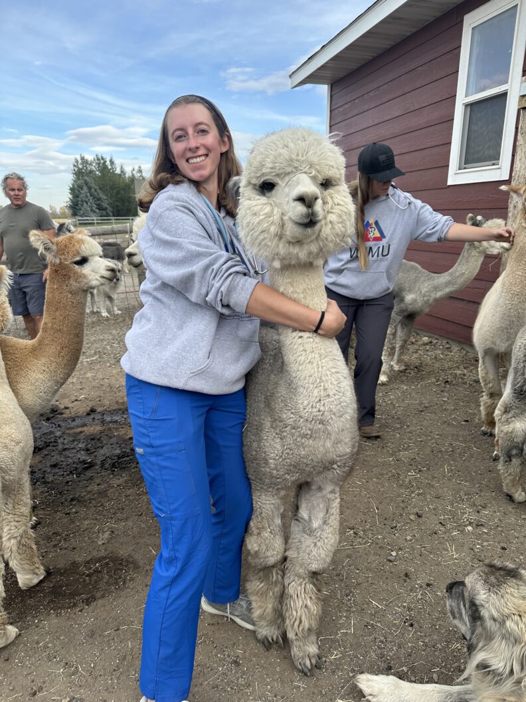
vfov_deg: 71.6
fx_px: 486
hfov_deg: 56.8
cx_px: 263
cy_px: 351
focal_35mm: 24
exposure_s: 1/1256
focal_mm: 6.86
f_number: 1.78
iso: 80
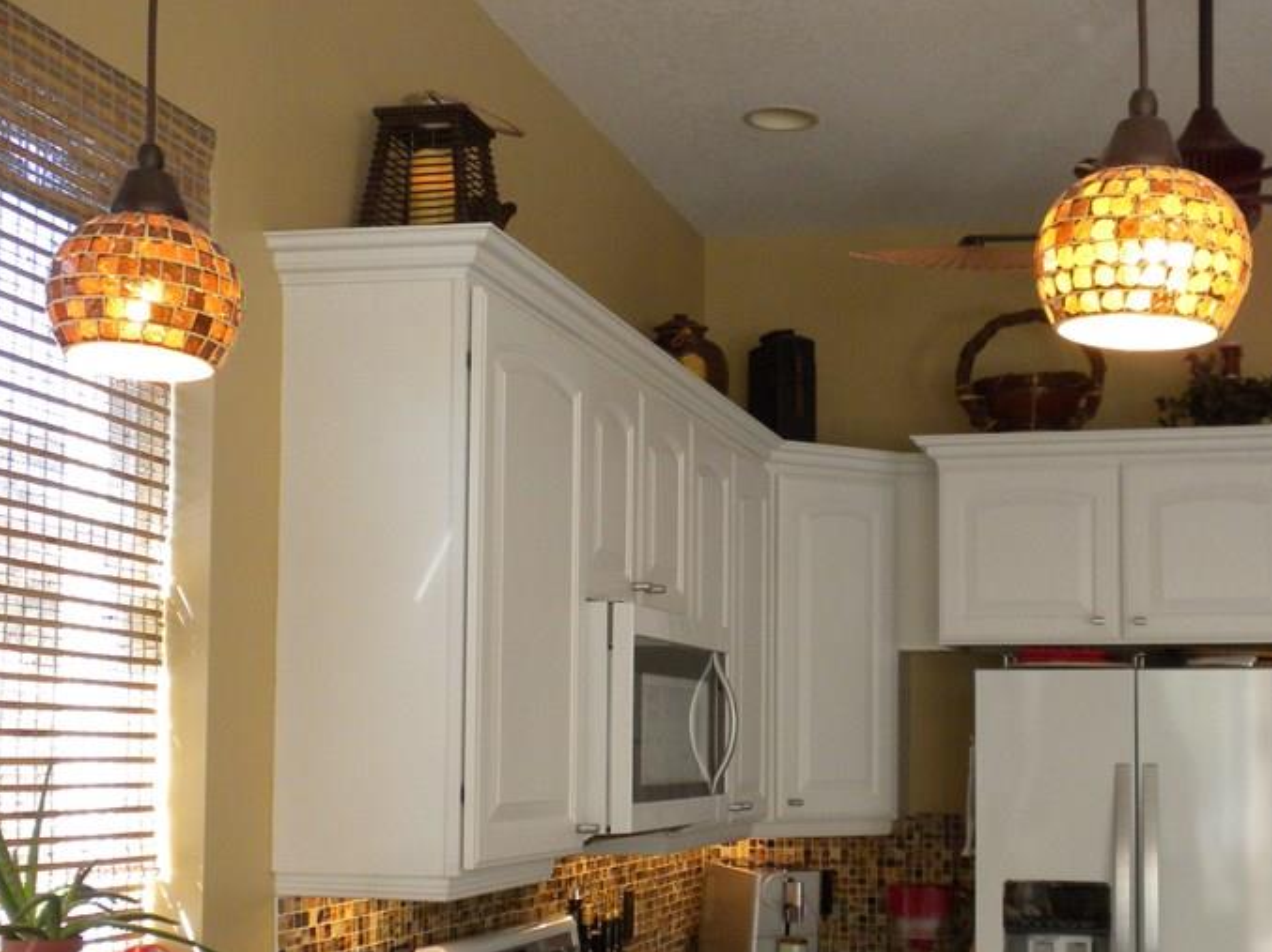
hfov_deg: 34.2
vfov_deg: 25.9
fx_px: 2057
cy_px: 627
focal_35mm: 56
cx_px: 789
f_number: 3.5
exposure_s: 1/50.8
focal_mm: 6.6
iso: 272
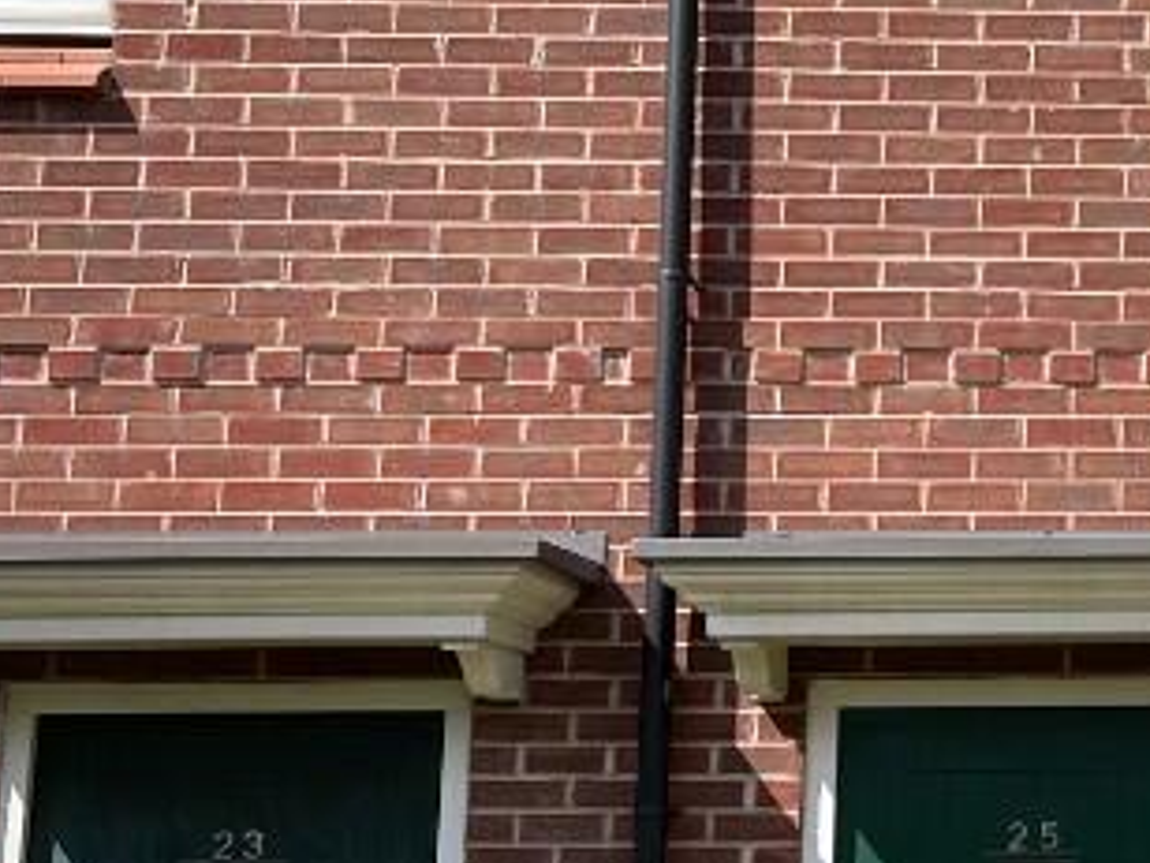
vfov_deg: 17.8
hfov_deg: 21.0
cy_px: 471
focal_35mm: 83
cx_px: 1564
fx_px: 2757
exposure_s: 1/2488
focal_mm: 5.1
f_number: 1.6
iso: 32
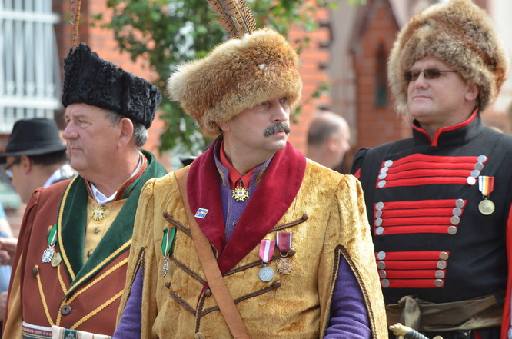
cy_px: 178
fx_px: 4541
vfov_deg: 4.3
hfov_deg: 6.5
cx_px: 245
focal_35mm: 320
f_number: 6.3
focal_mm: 200
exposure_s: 1/1000
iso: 1250
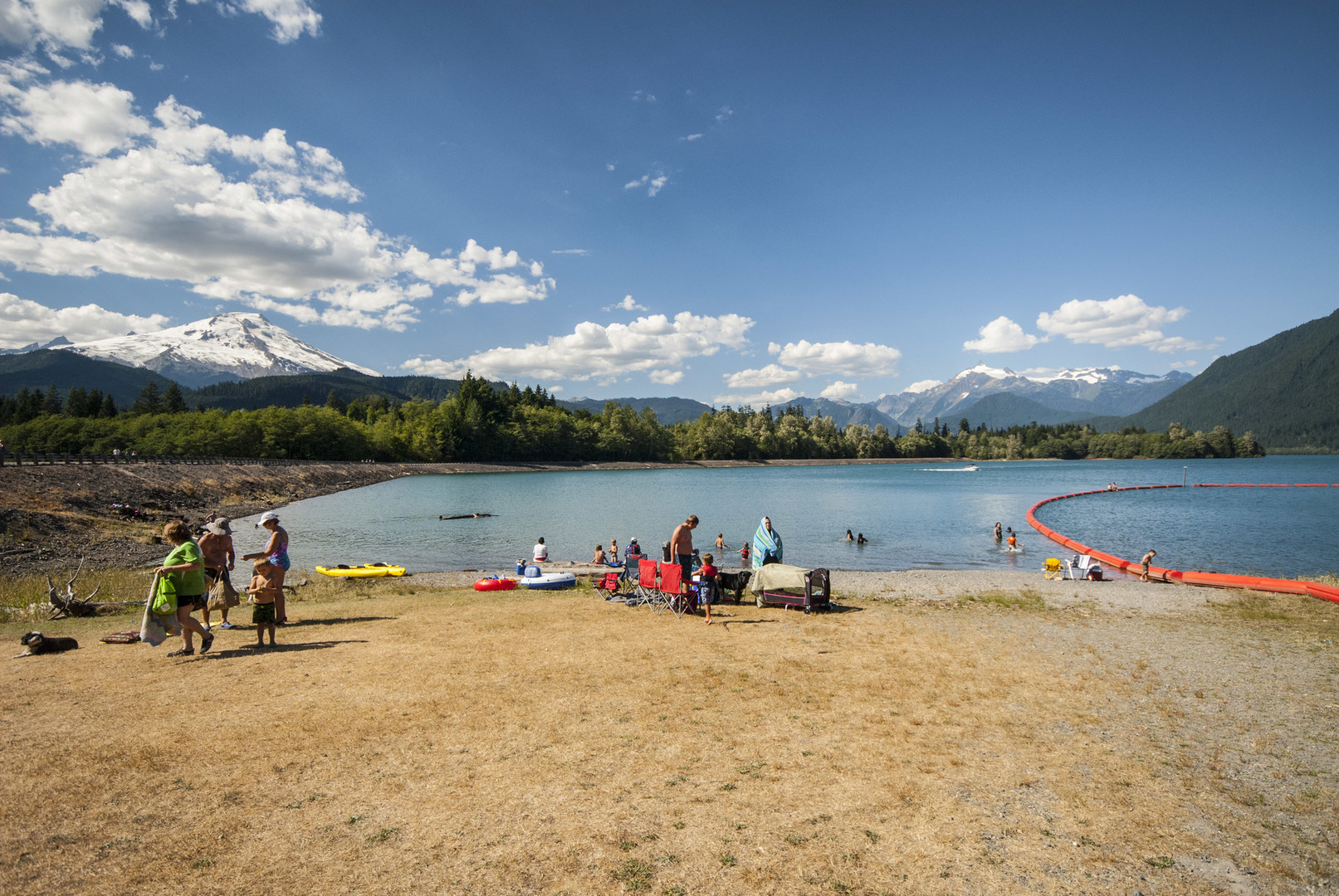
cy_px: 448
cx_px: 670
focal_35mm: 20
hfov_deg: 85.3
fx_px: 726
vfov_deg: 63.4
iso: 250
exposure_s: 1/320
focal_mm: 13
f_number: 6.3
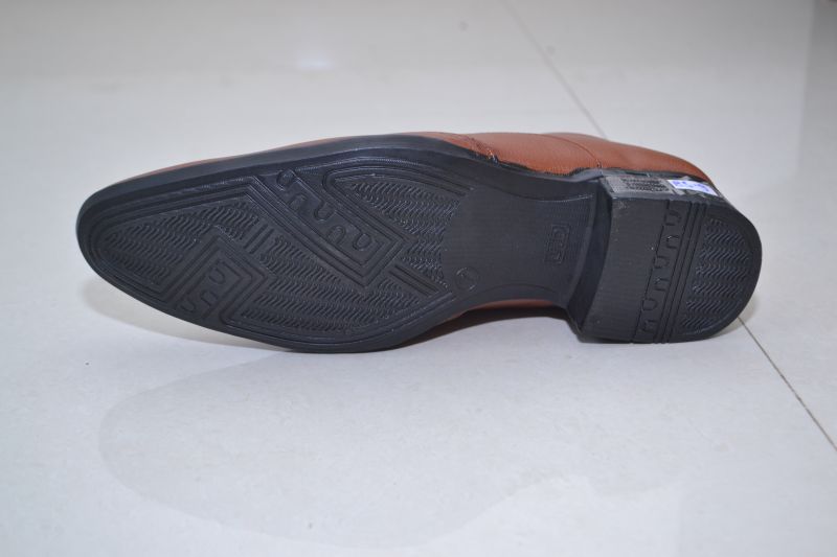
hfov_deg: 35.1
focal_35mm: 57
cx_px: 418
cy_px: 278
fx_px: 1325
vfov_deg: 23.8
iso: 400
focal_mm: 38
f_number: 5.6
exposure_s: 1/125
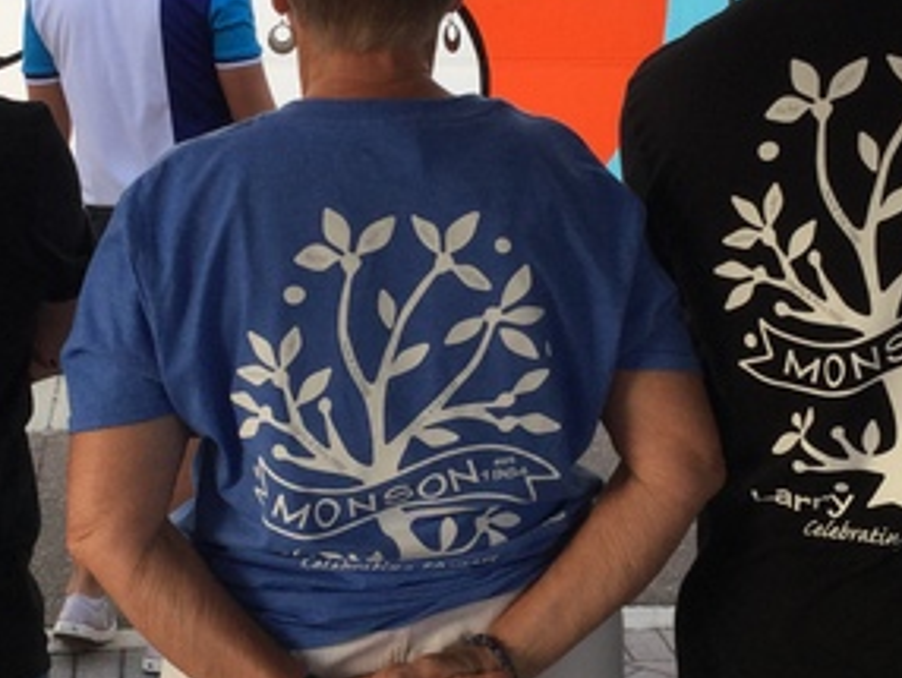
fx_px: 2034
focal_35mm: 78
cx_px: 413
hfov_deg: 25.0
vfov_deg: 18.9
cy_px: 356
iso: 32
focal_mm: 3.3
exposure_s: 1/120
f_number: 2.4
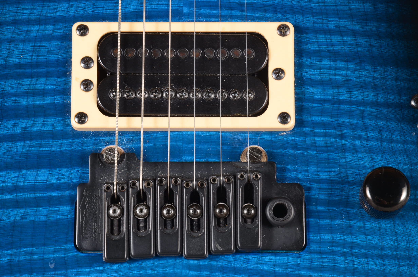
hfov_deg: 13.1
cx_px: 209
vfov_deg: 8.7
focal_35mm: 158
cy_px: 138
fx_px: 1825
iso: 250
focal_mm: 105
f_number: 16
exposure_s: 1/60
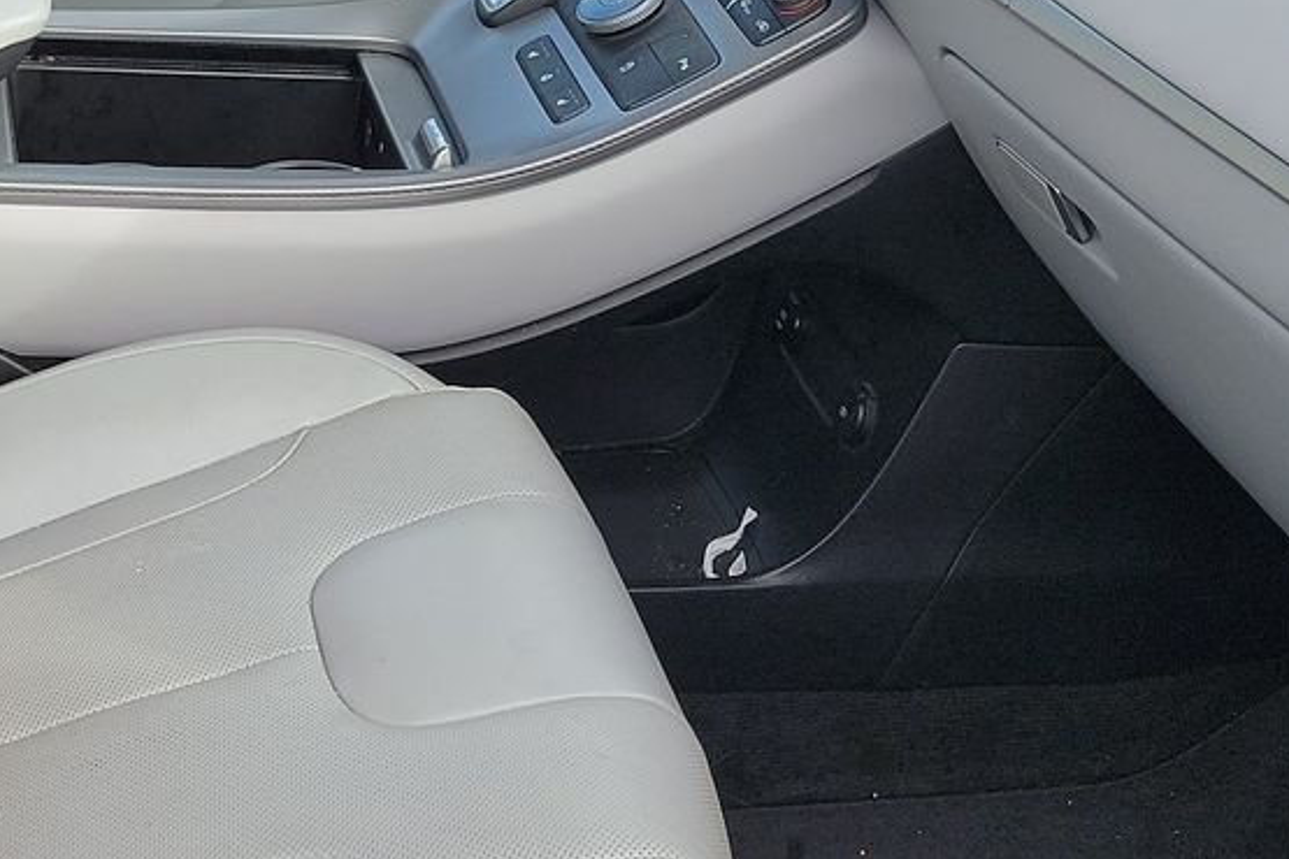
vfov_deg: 18.7
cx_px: 465
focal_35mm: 72
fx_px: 2578
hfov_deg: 28.0
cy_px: 156
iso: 50
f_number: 1.8
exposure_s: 1/136
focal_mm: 6.7
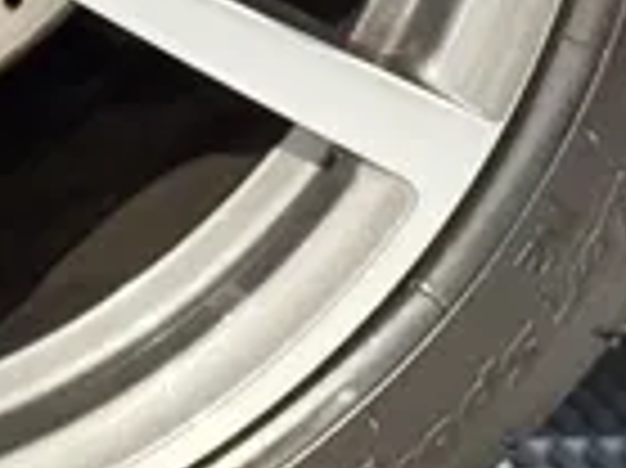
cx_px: -347
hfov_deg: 7.3
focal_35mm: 265
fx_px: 4788
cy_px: -400
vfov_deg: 5.5
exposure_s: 1/25
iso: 500
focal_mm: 6.86
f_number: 1.78
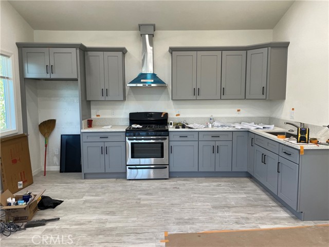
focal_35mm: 26
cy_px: 124
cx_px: 164
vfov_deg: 53.1
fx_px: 247
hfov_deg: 67.3
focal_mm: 4.2
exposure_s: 1/120
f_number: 1.6
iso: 100
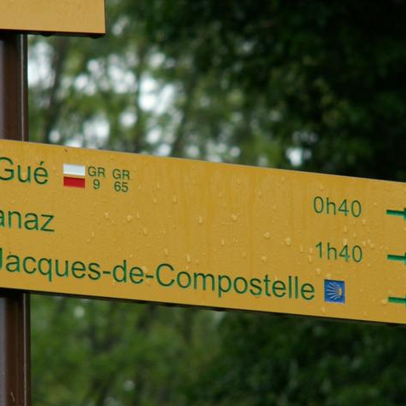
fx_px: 4140
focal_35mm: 312
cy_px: 203
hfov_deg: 5.6
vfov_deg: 5.6
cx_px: 179
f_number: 4
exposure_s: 1/60
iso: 80
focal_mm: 43.07
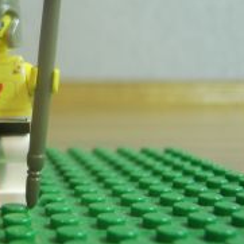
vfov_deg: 29.4
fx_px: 463
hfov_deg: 27.5
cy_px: 84
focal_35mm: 58
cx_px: -12
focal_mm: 8.13
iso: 71
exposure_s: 1/3
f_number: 2.7
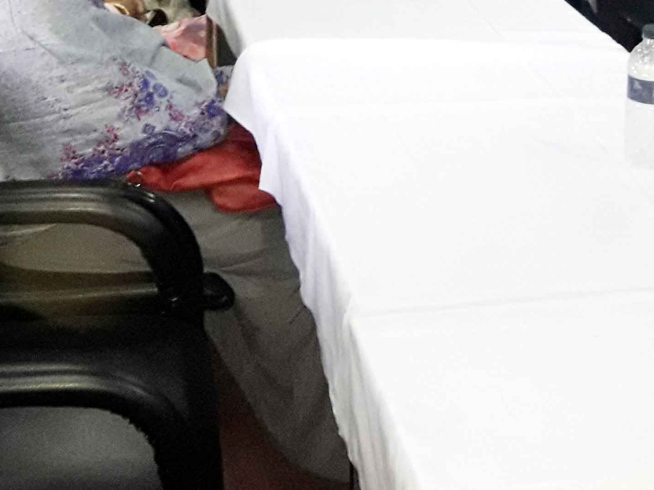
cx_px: 365
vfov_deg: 17.6
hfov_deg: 24.1
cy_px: -49
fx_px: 1530
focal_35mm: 81
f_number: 1.9
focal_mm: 3.7
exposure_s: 1/33
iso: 200
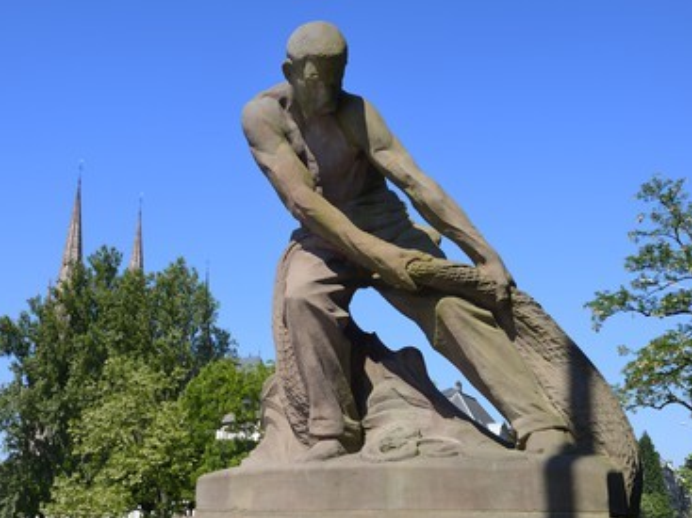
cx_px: 326
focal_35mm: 44
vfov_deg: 32.9
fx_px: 879
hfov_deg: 42.9
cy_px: 260
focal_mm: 40
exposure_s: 1/250
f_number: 11
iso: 200
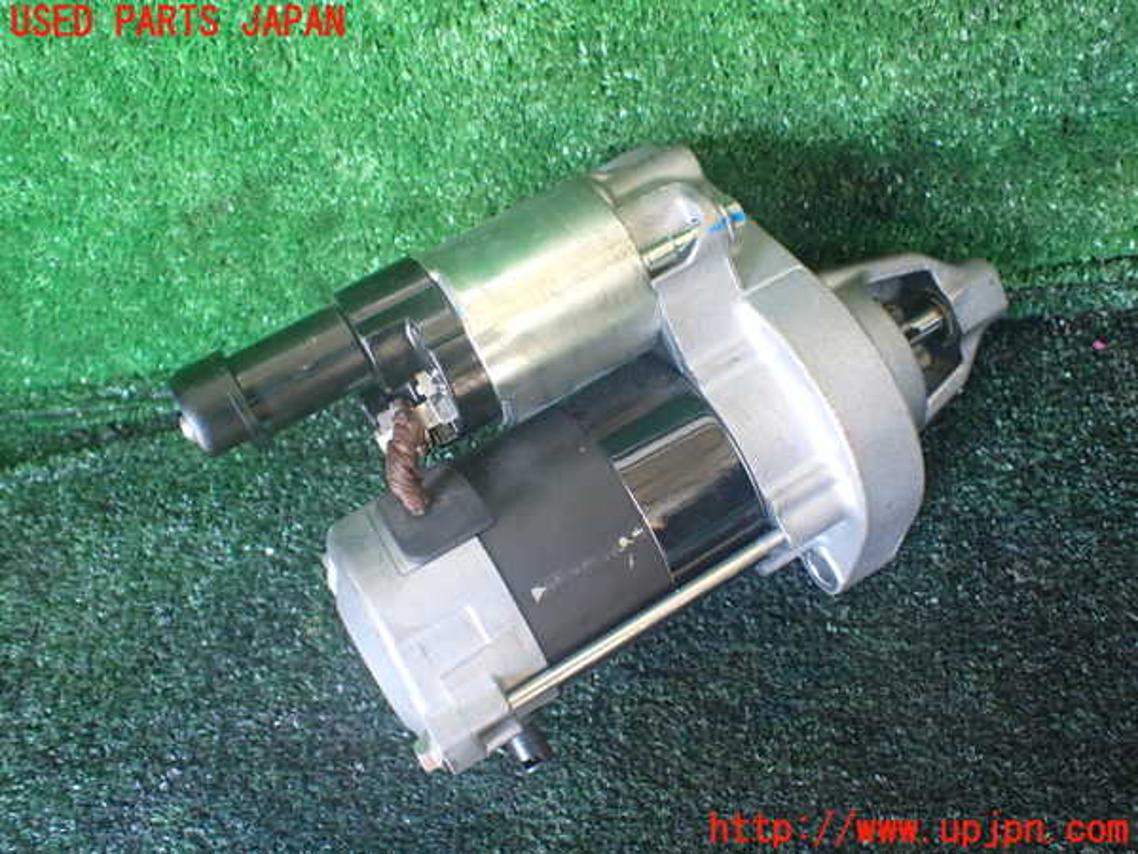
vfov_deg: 46.8
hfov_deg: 60.0
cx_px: 569
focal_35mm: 30
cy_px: 427
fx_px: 986
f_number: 2.3
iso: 800
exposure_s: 1/80
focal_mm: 5.4
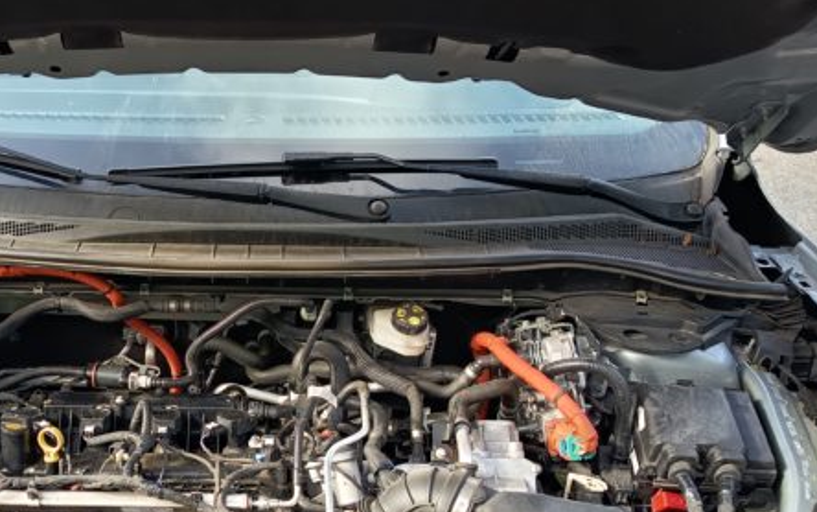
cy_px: 343
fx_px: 980
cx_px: 250
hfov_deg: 44.4
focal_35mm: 44
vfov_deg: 29.0
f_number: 1.7
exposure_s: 1/100
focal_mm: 5.24
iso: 111
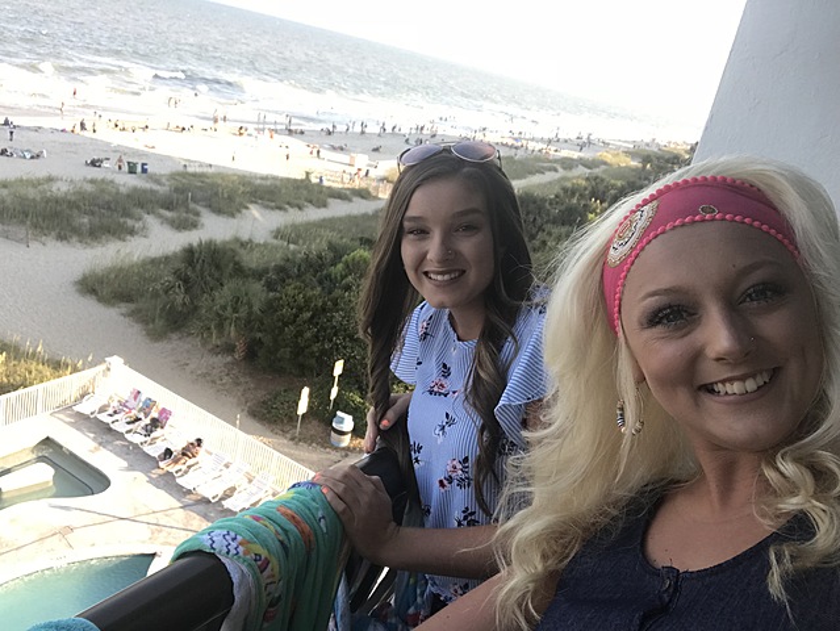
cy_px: 316
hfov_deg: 56.8
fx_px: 777
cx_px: 420
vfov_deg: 44.2
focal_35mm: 32
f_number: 2.2
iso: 32
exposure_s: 1/200
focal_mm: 2.87
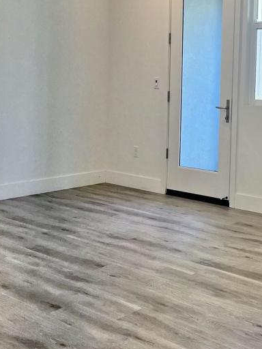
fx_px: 525
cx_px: 221
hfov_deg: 27.3
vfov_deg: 36.5
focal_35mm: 52
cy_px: 118
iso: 50
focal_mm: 5.7
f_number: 1.5
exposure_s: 1/170
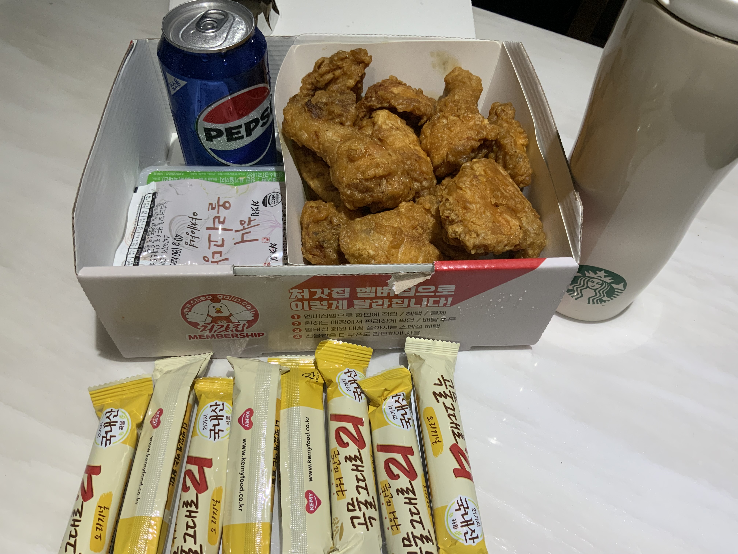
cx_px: 369
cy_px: 277
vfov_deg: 48.2
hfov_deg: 61.7
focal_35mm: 29
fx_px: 618
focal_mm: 3
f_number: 1.8
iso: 50
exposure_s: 1/60
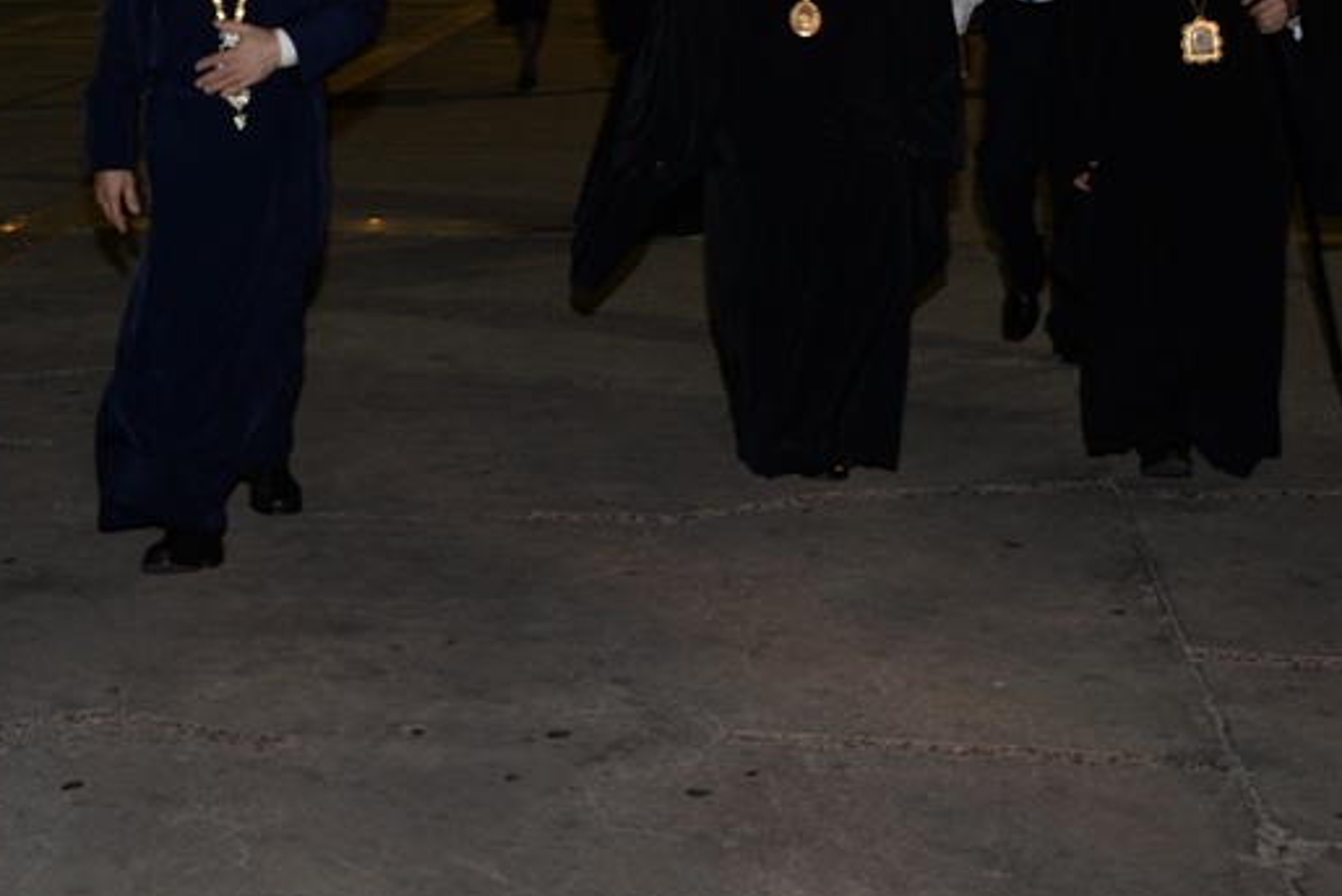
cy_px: 100
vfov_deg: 16.5
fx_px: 3058
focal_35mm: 82
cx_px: 427
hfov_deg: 24.6
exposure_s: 1/40
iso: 1000
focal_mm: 44
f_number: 7.1
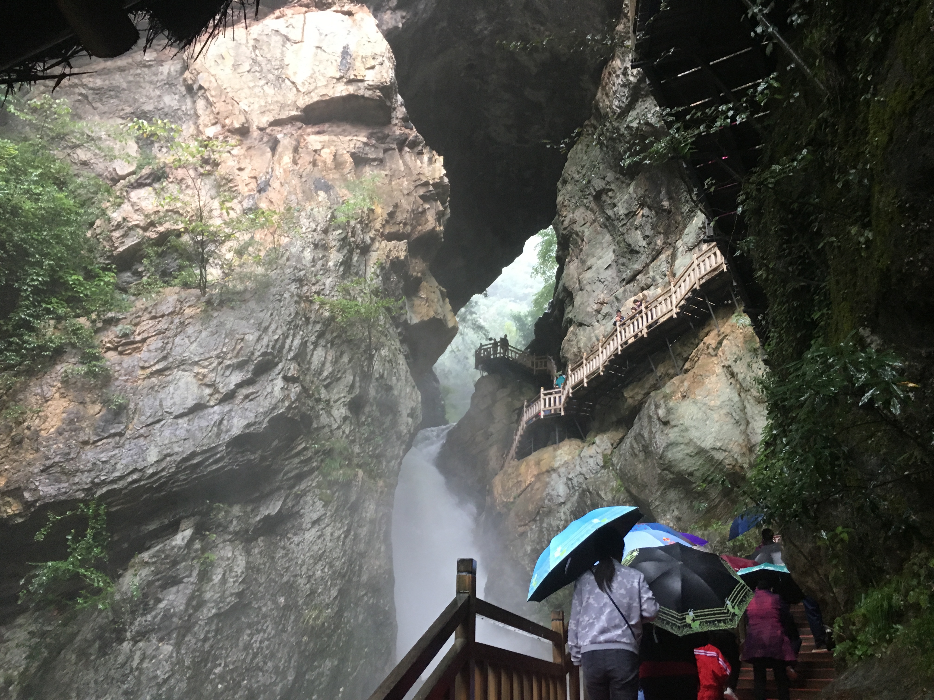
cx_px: 467
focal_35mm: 29
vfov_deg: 48.2
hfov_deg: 61.7
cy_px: 350
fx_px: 782
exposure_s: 1/33
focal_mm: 4.15
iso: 160
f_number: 2.2
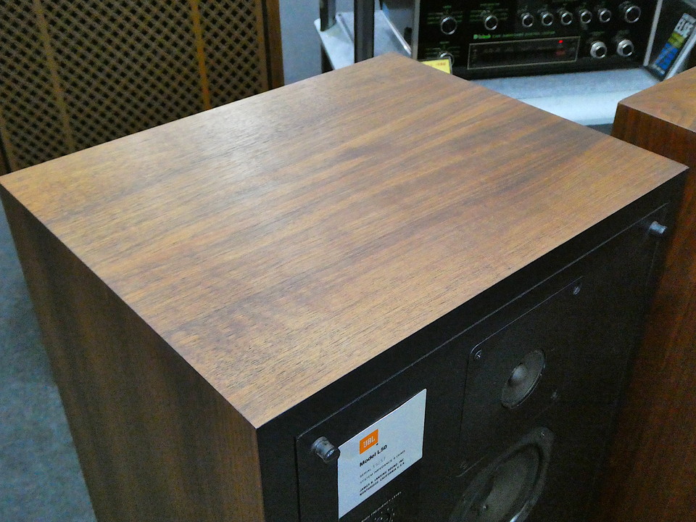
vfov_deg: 38.7
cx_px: 348
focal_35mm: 37
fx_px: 744
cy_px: 261
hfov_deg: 50.1
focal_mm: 6.7
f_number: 3.7
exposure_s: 1/80
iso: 1600
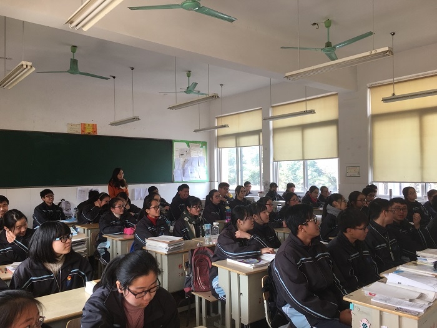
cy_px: 164
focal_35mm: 29
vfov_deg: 48.2
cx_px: 218
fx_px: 366
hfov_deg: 61.7
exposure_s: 1/50
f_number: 2.2
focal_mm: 4.15
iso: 32
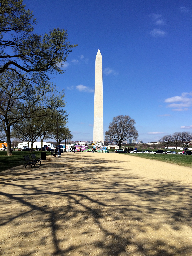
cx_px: 96
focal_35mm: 30
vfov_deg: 60.0
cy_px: 128
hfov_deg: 46.8
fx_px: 222
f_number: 2.2
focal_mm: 4.12
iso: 32
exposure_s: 1/2933
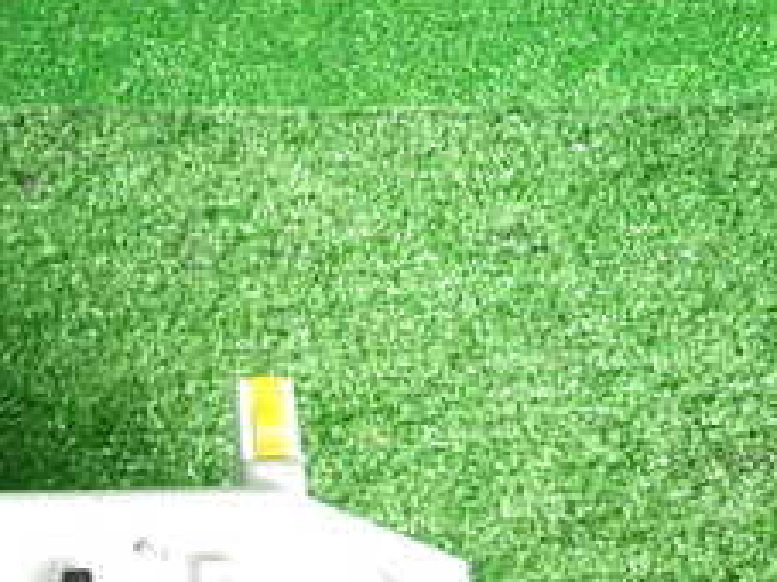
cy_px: 702
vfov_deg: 20.7
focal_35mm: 66
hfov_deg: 26.2
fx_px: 1481
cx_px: -157
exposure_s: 1/125
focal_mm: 4.5
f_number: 2
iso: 200
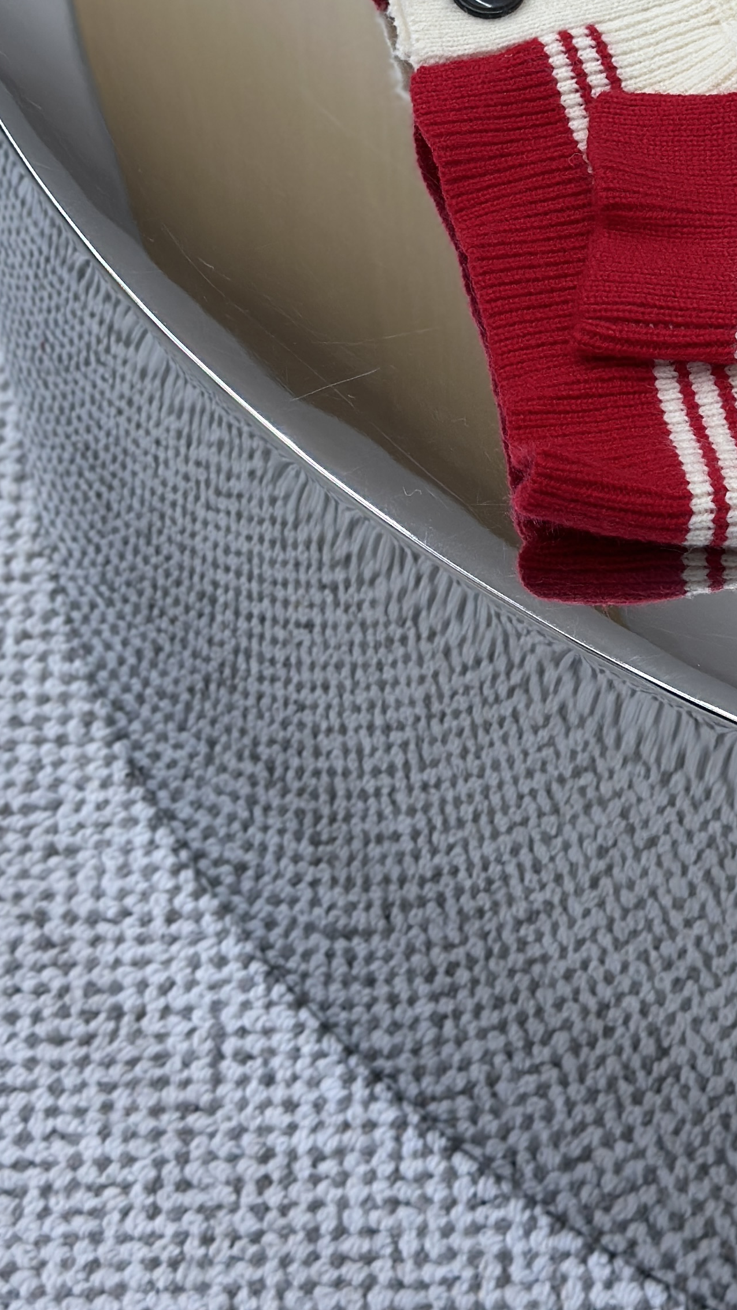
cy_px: 264
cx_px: 545
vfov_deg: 22.6
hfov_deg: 13.0
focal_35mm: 93
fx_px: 3231
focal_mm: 6.86
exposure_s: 1/444
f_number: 1.78
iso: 80
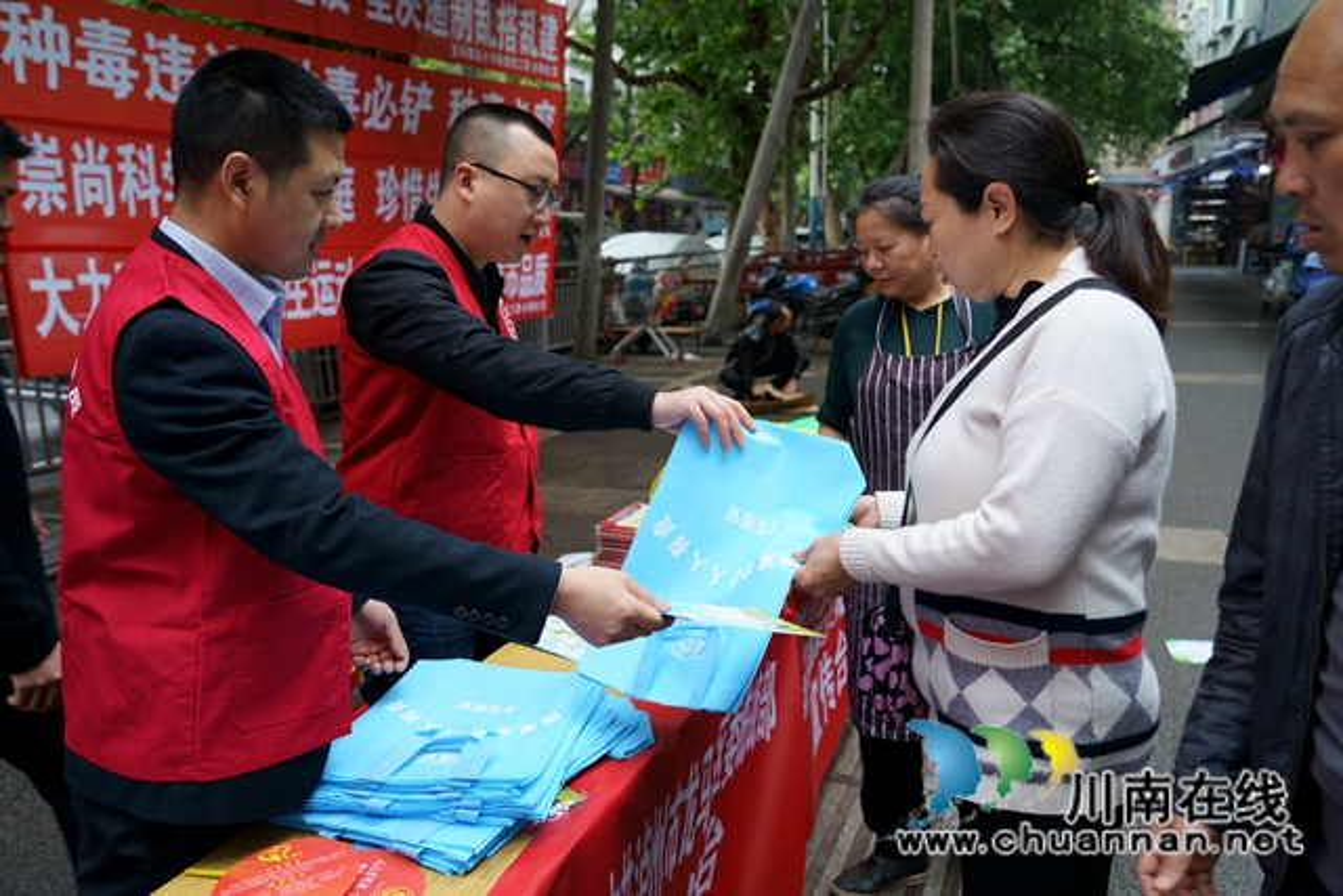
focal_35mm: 30
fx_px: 1119
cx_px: 672
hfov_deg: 61.9
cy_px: 448
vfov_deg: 43.6
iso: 800
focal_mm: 30
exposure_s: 1/160
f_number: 4
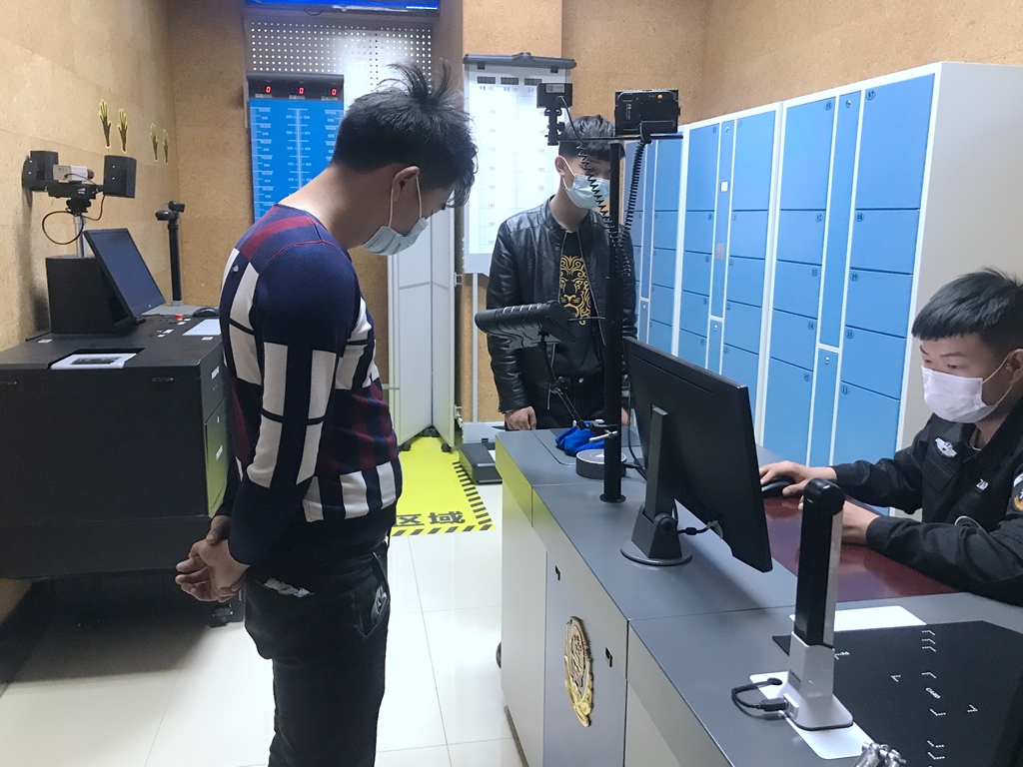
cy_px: 384
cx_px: 512
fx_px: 827
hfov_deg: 63.4
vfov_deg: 49.7
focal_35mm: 28
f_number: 1.8
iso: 100
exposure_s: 1/17
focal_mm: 3.99
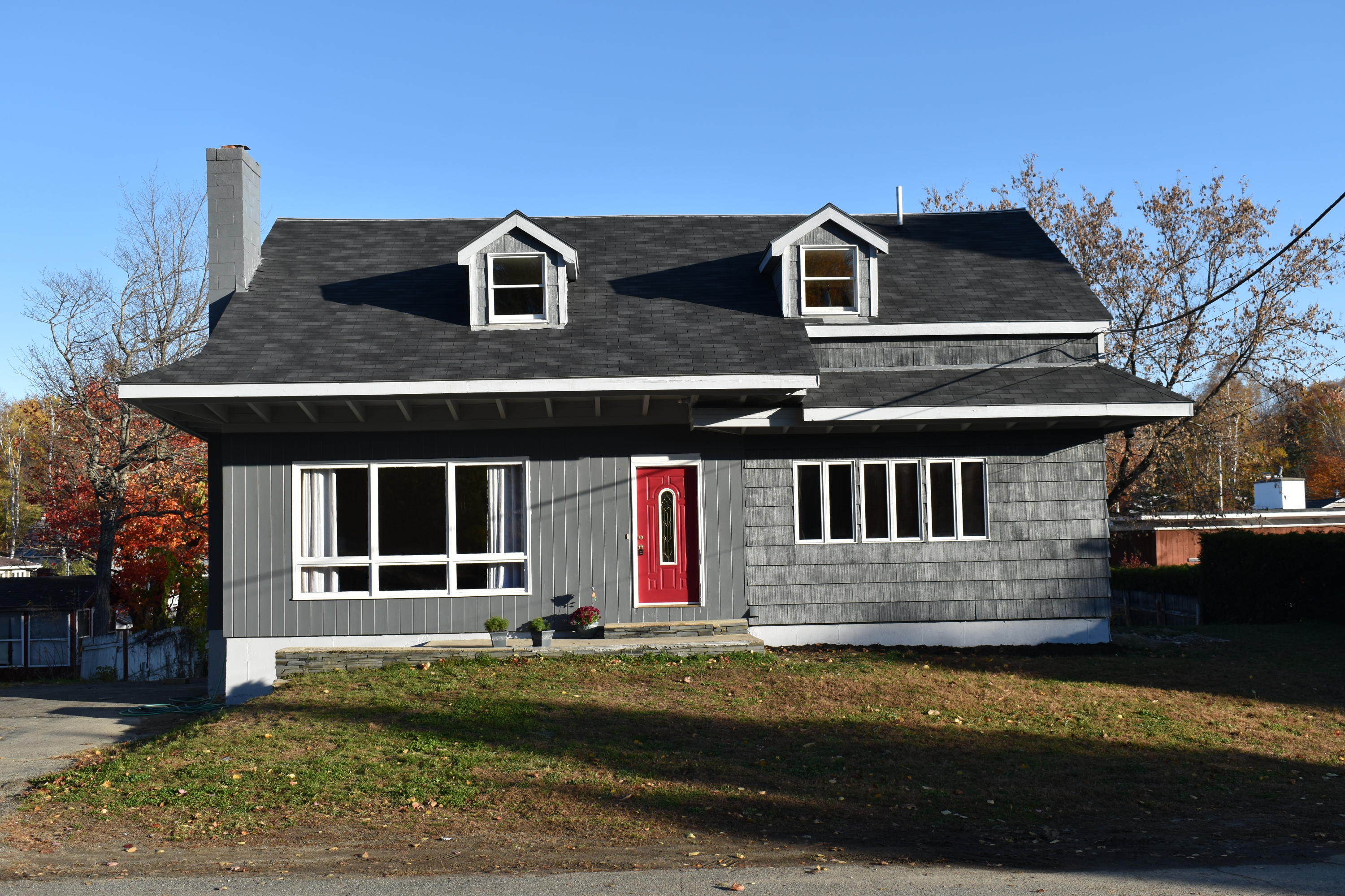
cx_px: 672
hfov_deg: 47.9
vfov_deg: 33.0
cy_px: 448
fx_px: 1513
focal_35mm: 40
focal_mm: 27
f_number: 8
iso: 125
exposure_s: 1/250
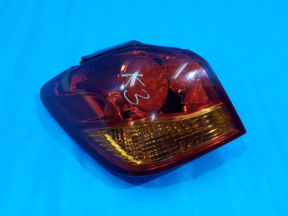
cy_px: 108
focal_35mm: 30
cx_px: 144
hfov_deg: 60.0
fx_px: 250
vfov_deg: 46.8
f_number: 3.3
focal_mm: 4.1
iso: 250
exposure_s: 1/30
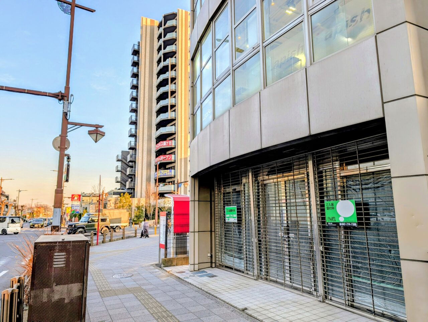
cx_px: 214
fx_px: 297
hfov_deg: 71.5
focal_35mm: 24
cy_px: 161
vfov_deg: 56.9
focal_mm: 6.9
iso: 17
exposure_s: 1/453
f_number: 1.68
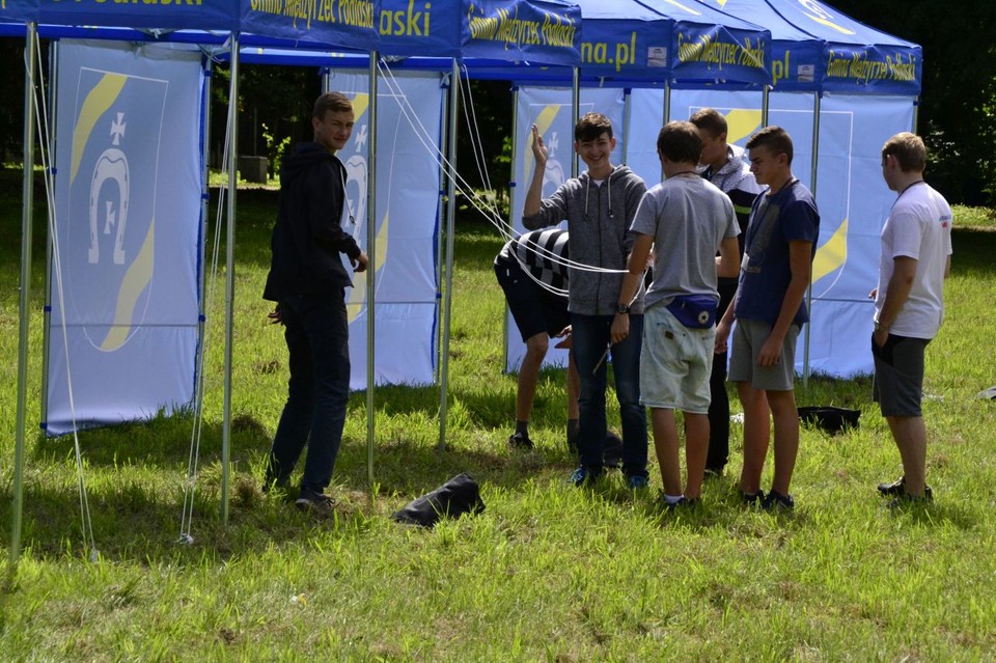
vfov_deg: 9.1
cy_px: 332
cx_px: 498
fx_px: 4148
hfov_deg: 13.7
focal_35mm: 150
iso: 1600
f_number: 11
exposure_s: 1/2000
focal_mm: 100
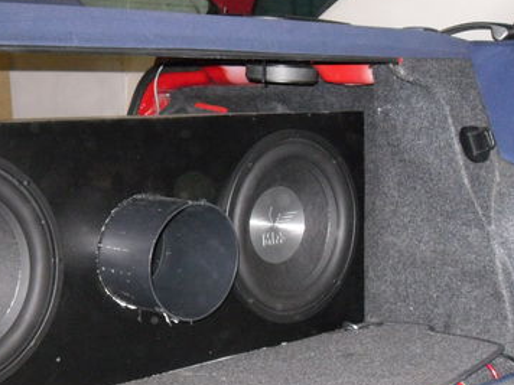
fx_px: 935
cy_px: 244
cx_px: 149
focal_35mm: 63
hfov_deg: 30.4
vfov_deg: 23.2
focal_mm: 6.3
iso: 400
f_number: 3.5
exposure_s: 1/45
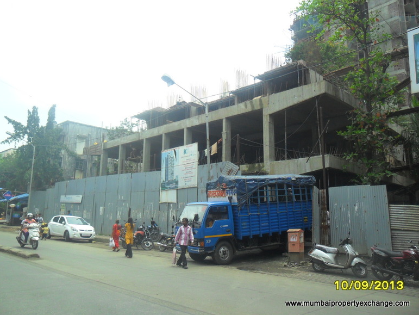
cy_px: 153
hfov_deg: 63.4
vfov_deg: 49.8
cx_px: 203
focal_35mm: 28
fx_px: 339
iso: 100
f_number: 3.5
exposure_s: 1/1000
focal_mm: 4.9
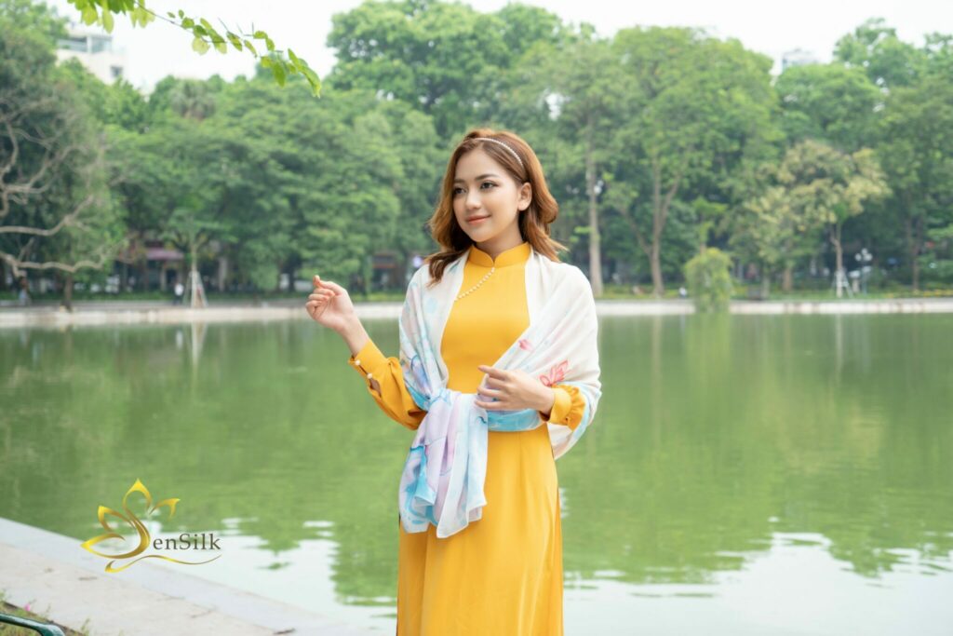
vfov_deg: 26.5
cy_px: 318
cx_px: 476
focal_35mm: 51
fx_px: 1350
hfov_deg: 38.9
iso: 250
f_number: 4
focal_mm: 51
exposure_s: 1/320
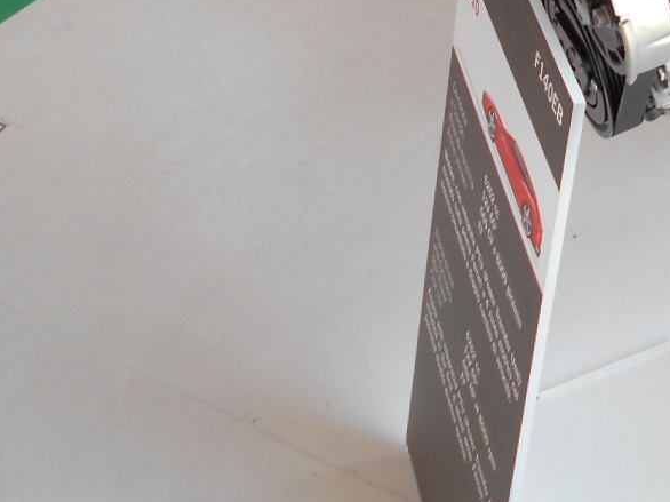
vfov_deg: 18.9
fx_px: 1374
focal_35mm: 71
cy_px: -180
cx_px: 875
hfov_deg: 24.0
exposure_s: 1/40
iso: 80
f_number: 3.2
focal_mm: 4.6
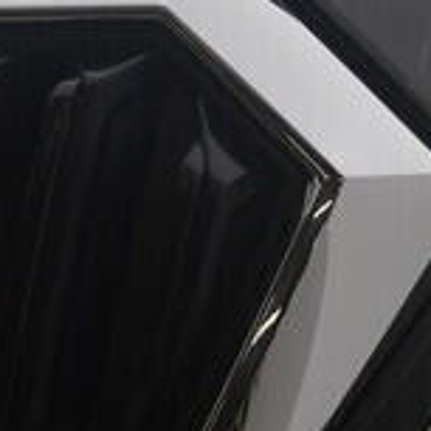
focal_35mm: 204
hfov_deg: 7.8
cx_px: 1135
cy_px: 458
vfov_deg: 8.5
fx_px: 2874
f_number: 6.3
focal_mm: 24
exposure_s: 1/100
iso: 125
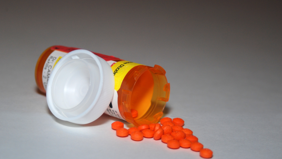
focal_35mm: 99
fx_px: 740
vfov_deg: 12.2
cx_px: 143
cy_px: 82
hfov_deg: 21.6
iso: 280
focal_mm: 62
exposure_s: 1/60
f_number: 5.6
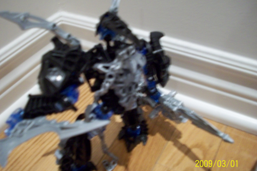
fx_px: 278
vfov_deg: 34.2
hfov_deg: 49.6
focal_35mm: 39
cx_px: 127
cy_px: 85
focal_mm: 6.2
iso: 200
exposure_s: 1/8
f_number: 2.8
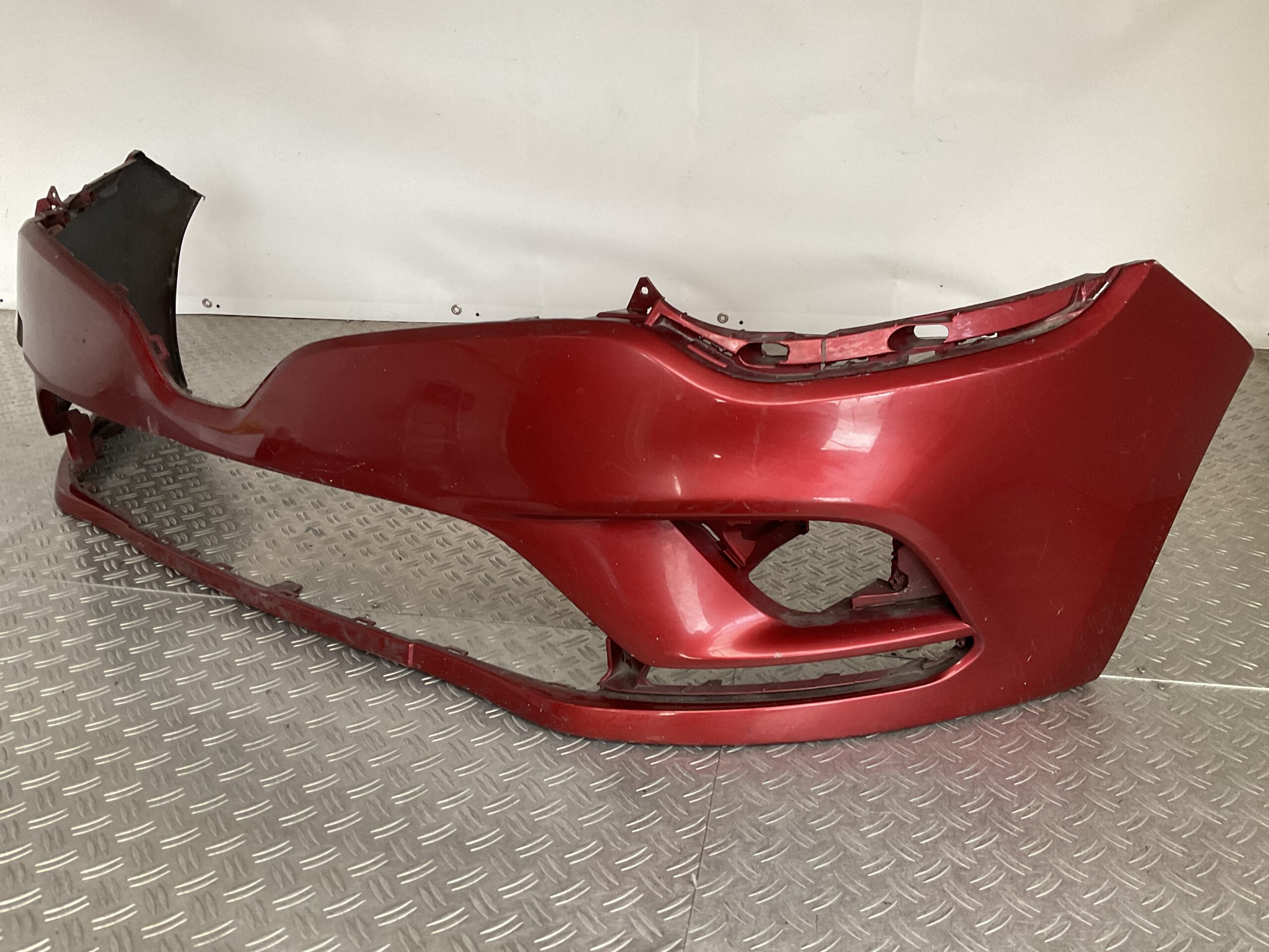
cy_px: 476
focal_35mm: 29
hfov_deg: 61.7
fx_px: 1063
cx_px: 634
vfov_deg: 48.2
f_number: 1.8
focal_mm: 3
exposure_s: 1/50
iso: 80
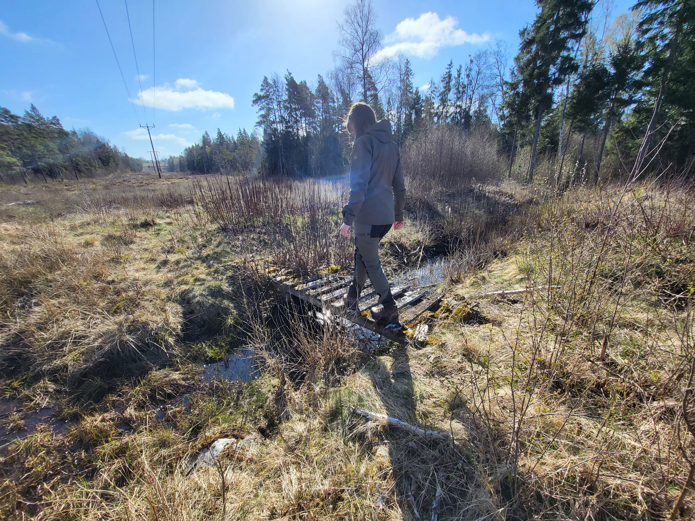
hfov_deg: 106.2
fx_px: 261
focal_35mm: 13
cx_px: 348
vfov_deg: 89.9
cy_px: 260
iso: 32
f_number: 2.2
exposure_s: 1/836
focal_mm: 1.74
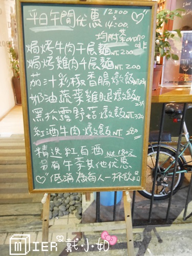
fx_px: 222
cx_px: 96
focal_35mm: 30
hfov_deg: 46.8
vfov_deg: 60.0
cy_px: 128
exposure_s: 1/10
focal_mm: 15
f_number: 3.7
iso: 3200
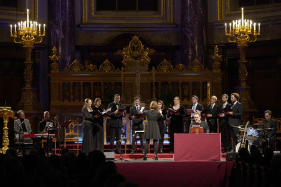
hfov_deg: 15.9
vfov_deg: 10.6
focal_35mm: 129
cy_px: 94
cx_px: 140
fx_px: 1006
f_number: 5
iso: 1600
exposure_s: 1/60
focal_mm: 129
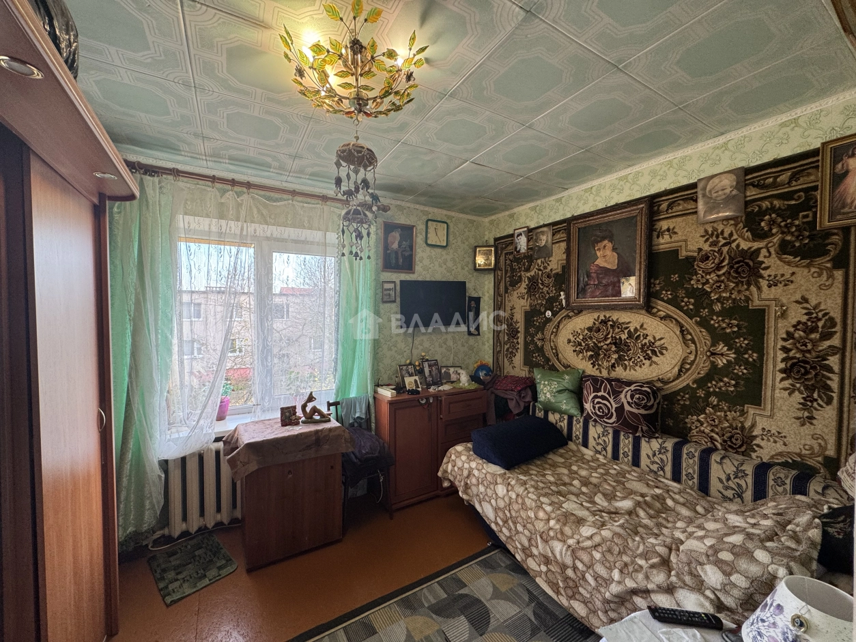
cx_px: 428
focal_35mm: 14
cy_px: 321
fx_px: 346
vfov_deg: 85.7
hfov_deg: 102.1
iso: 125
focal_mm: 2.22
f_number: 2.2
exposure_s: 1/100
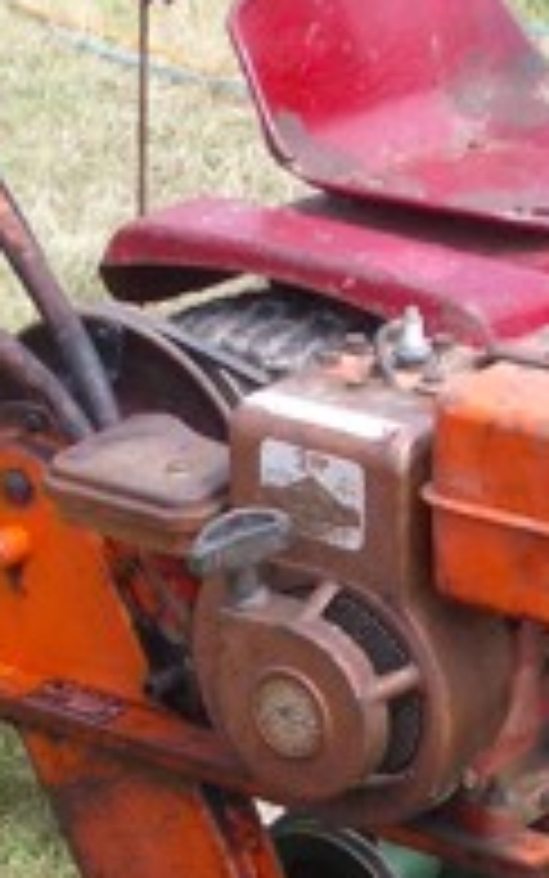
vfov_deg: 16.2
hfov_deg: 10.3
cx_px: 371
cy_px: 828
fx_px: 3038
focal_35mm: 127
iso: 50
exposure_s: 1/200
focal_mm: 5.8
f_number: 4.3
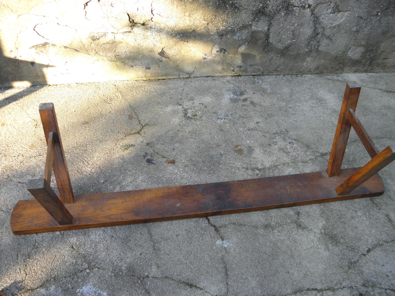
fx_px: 342
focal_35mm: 30
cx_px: 198
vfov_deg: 46.8
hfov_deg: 60.0
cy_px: 148
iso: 100
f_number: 3.6
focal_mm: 5.5
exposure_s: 1/60
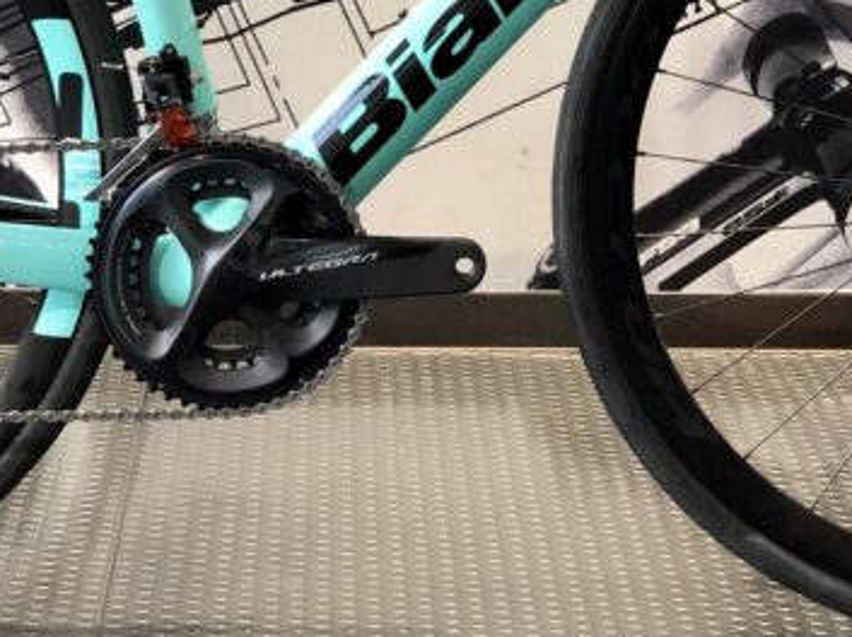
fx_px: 3713
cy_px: 17
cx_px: 377
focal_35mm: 151
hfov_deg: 13.1
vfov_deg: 9.7
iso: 100
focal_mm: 6
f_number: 2.4
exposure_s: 1/50
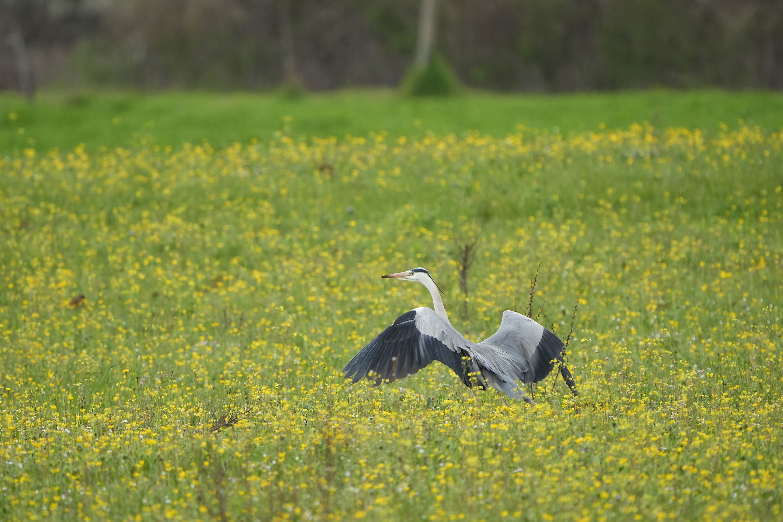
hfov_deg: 2.3
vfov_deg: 1.5
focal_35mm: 900
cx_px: 392
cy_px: 261
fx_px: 19573
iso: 1250
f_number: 6.3
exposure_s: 1/1250
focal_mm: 600
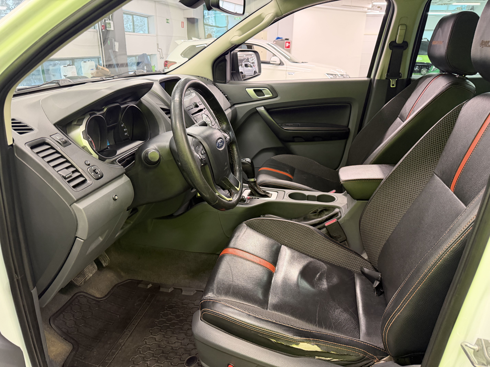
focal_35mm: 24
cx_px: 245
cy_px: 184
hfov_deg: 71.6
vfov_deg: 56.8
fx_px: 340
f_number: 1.78
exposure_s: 1/50
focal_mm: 6.76
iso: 400
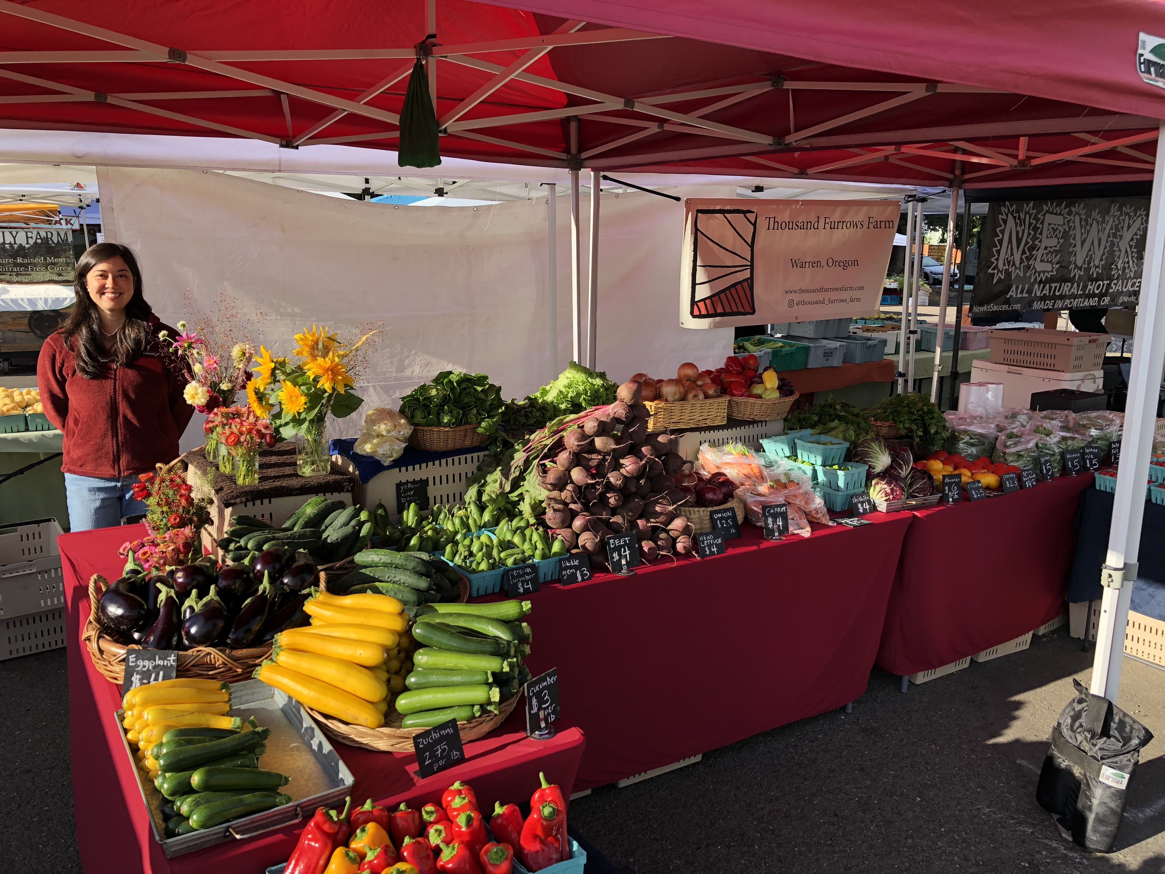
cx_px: 582
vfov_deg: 49.7
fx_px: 942
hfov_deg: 63.4
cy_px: 437
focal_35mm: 28
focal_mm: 3.99
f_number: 1.8
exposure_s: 1/827
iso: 20
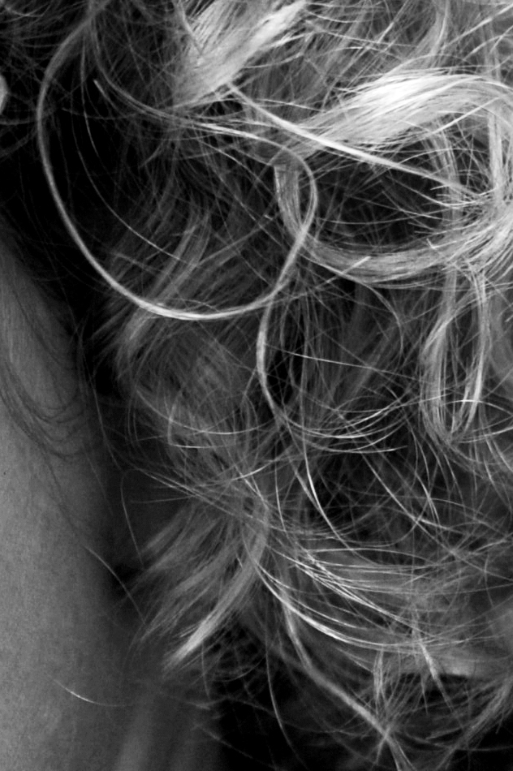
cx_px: -414
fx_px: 19178
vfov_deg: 2.3
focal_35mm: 896
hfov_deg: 1.5
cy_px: 1141
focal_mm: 200
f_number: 4
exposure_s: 1/500
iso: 640
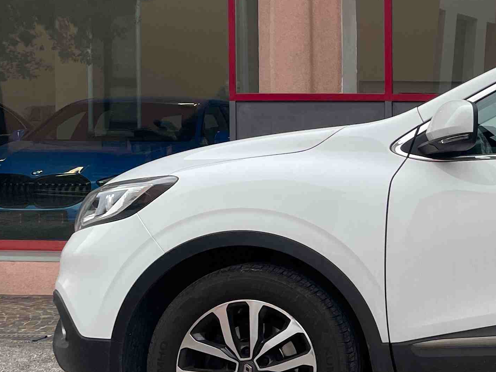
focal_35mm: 74
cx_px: 629
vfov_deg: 19.9
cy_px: 189
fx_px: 1060
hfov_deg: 23.5
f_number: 1.6
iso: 32
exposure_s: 1/545
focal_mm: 4.2
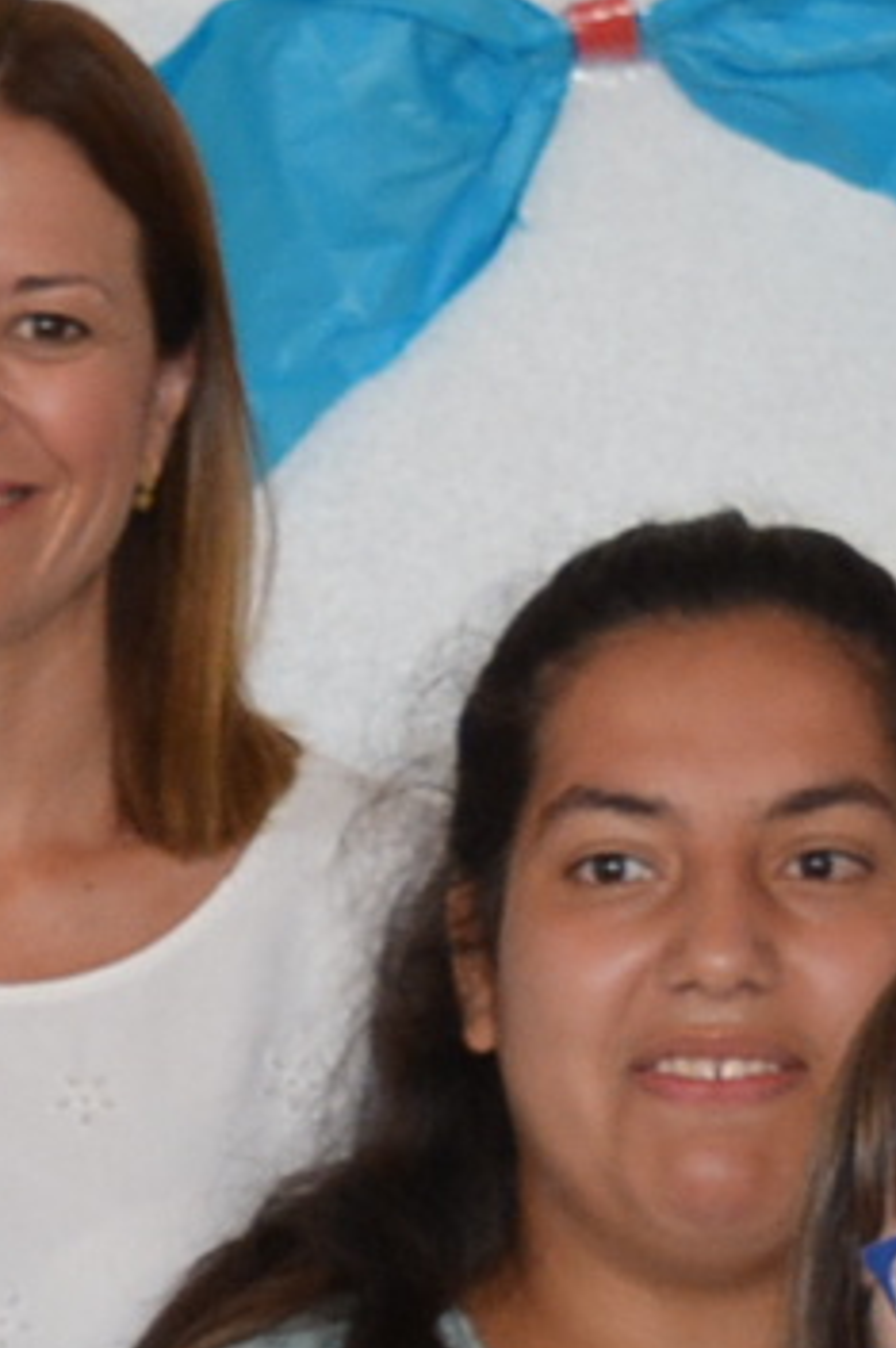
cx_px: -1493
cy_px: 1892
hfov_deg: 4.2
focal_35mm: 319
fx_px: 11942
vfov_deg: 6.4
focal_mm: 25
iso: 400
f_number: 4
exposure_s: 1/60
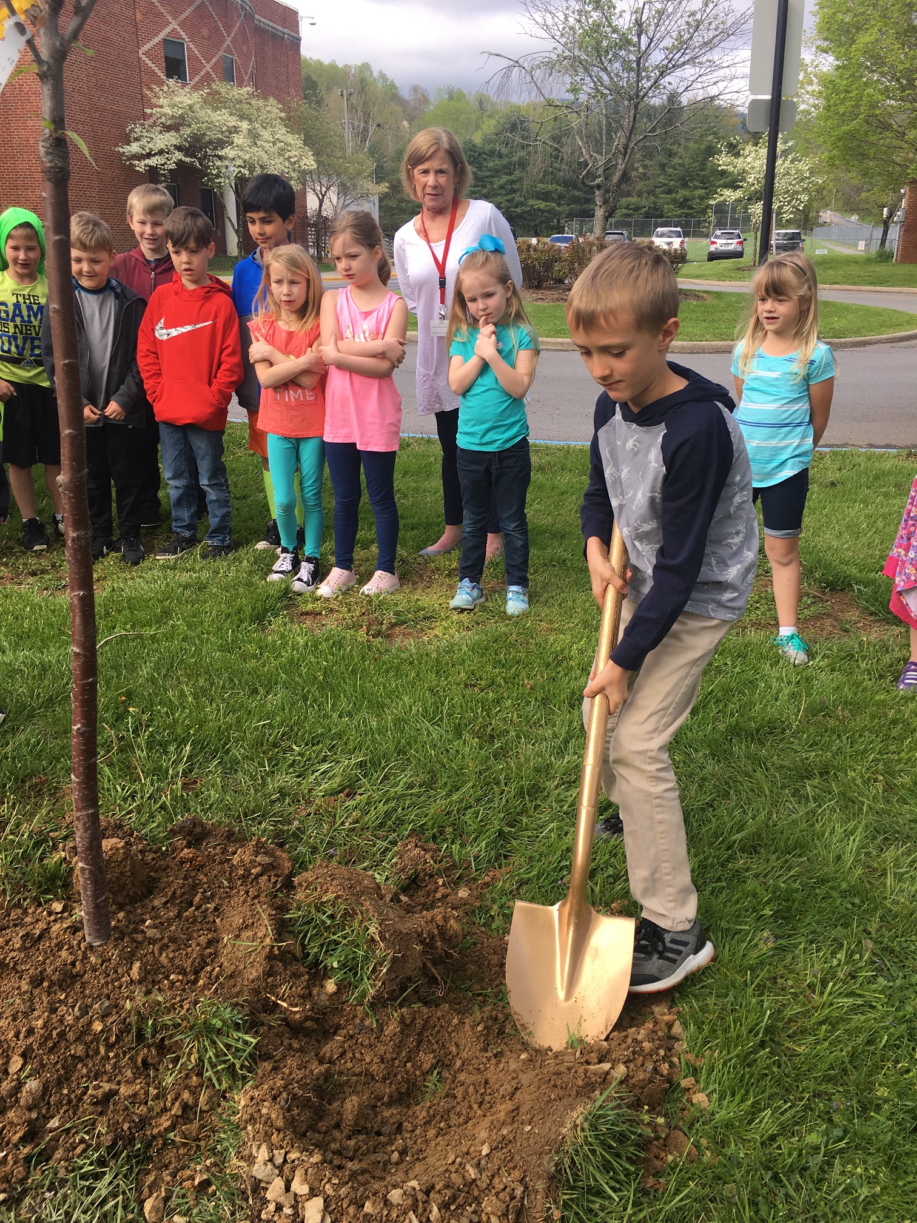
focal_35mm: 29
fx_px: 1024
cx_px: 458
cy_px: 612
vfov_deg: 61.7
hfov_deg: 48.2
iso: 25
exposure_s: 1/420
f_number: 2.2
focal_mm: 4.15
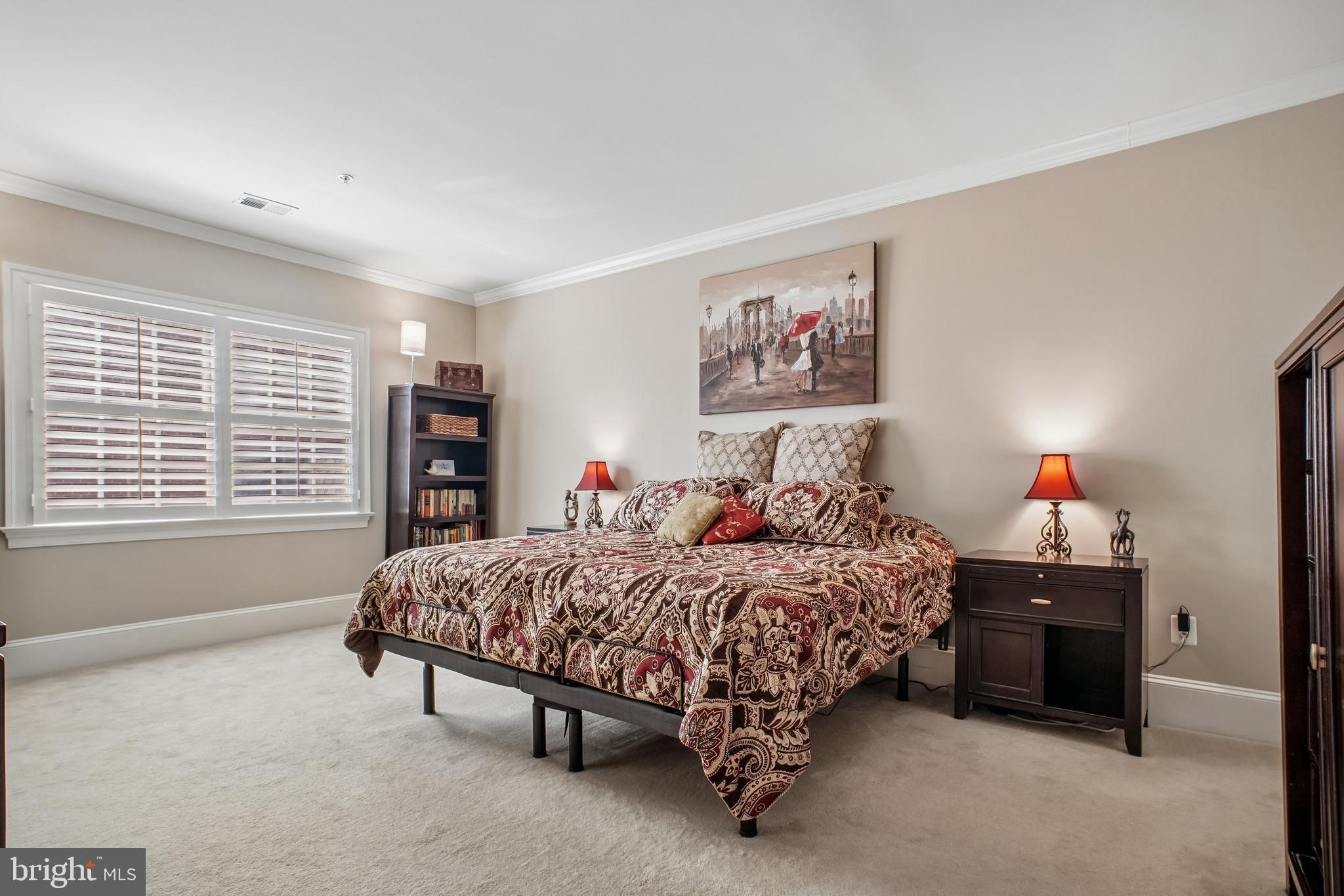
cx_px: 672
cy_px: 448
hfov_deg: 95.0
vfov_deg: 72.0
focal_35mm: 16
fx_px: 616
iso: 500
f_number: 8
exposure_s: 1/20
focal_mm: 11
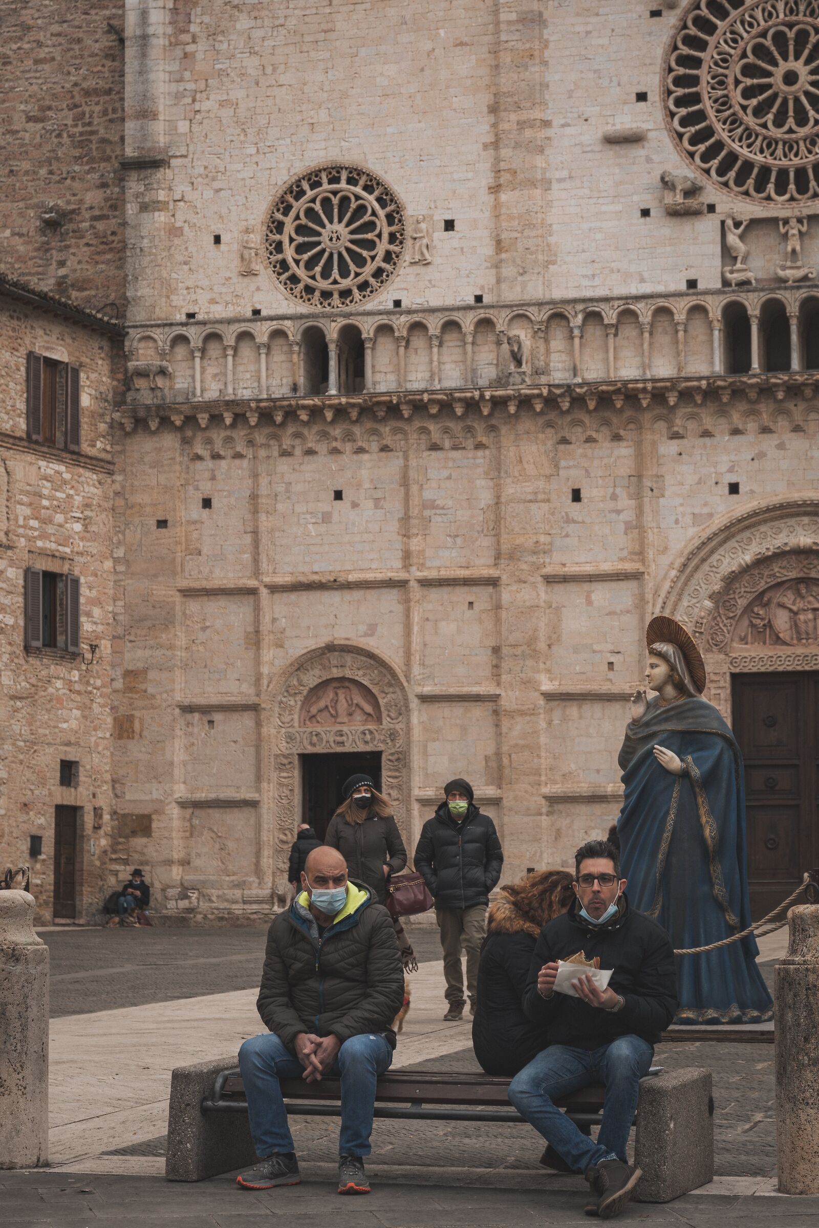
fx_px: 2969
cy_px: 614
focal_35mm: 87
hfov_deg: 15.7
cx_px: 410
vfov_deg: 23.4
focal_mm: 58
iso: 100
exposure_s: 1/125
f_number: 6.3
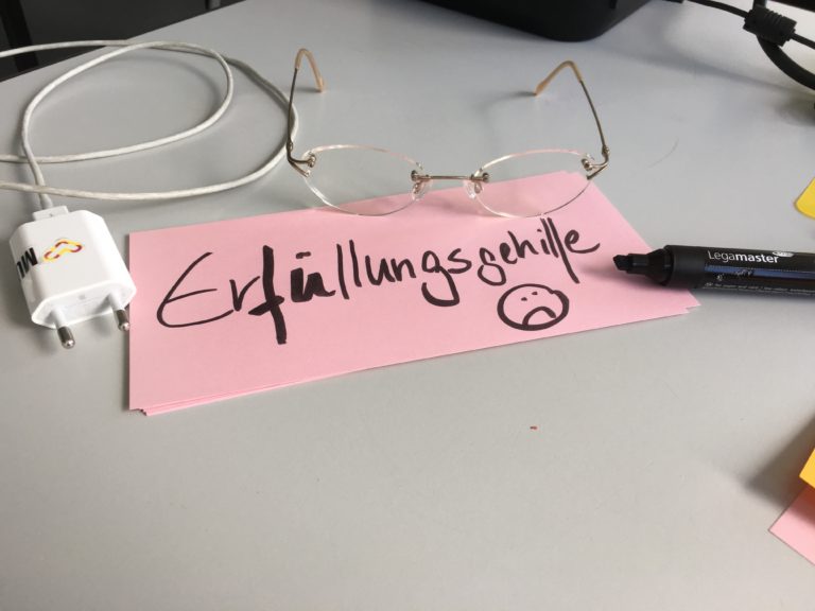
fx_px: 683
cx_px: 408
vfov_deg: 48.2
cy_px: 306
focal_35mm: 29
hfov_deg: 61.7
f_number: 2.2
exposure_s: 1/100
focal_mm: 4.15
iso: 40
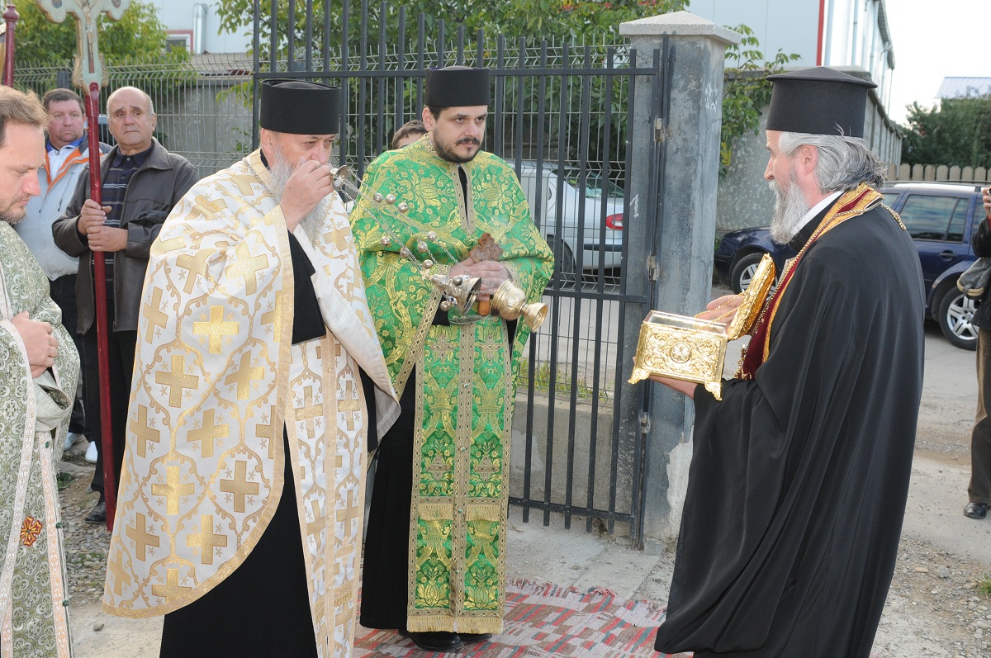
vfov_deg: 31.8
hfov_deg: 46.4
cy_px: 329
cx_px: 496
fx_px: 1155
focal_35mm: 42
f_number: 7.1
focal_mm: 28
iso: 500
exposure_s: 1/160
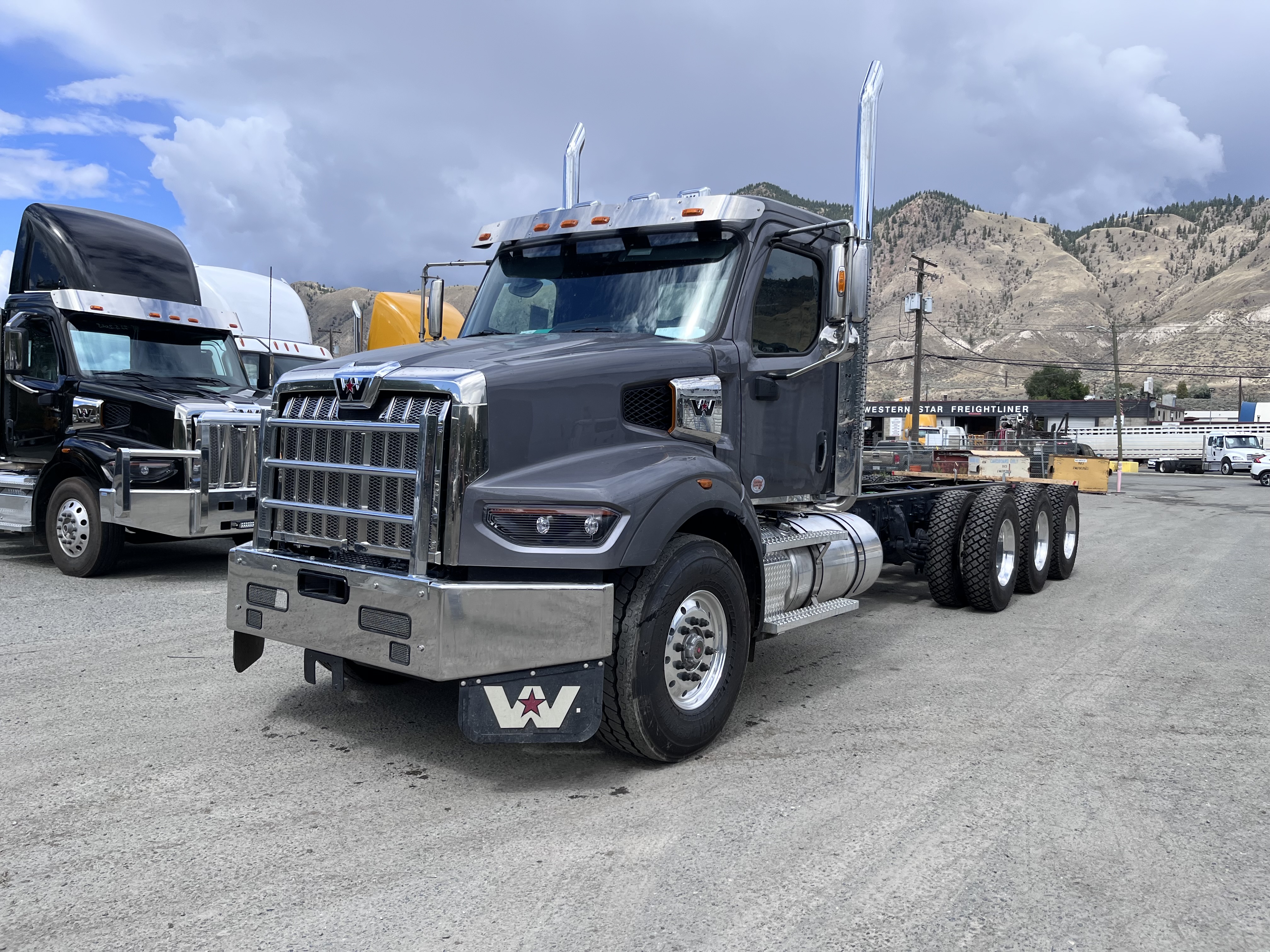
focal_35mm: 26
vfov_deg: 53.1
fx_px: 954
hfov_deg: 67.3
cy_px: 476
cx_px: 635
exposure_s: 1/3135
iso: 50
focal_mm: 5.1
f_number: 1.6
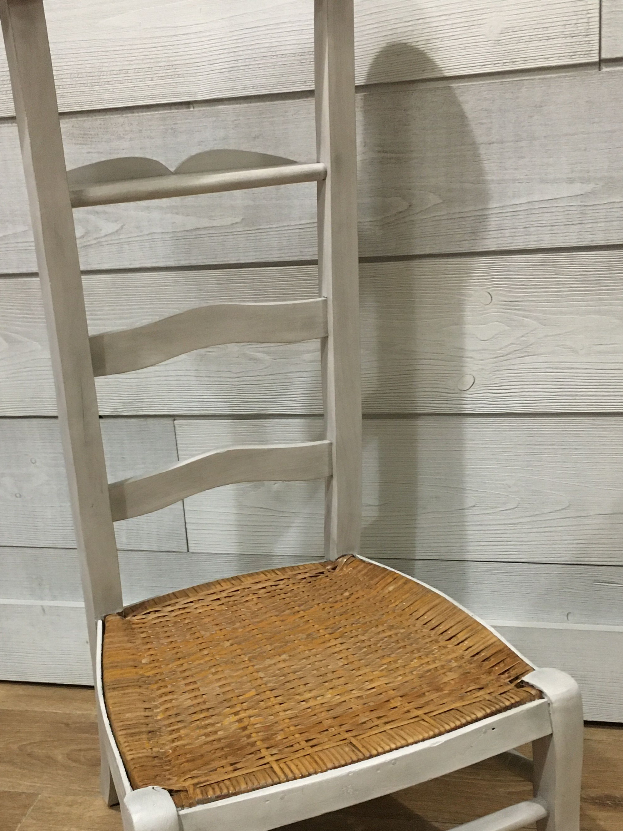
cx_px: 239
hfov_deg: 32.7
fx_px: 1056
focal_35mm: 44
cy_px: 492
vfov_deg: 42.8
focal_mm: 4.15
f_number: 2.2
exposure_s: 1/25
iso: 200
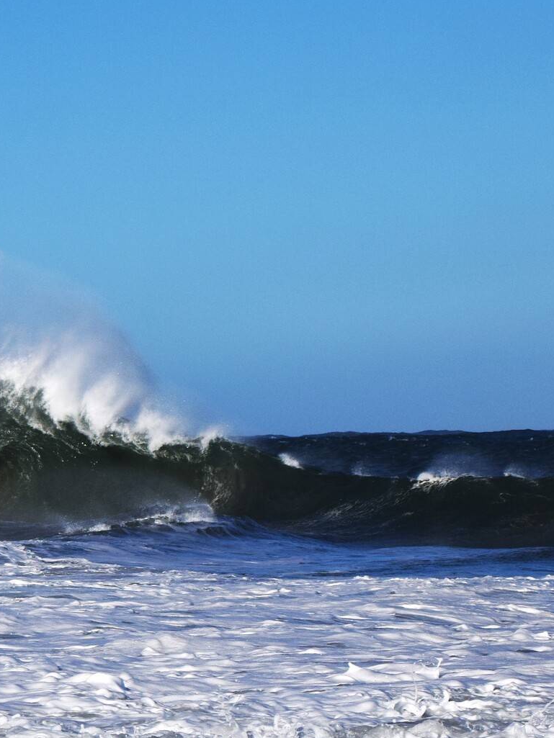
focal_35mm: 124
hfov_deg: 11.9
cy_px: 358
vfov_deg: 15.9
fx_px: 2640
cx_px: 38
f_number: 5.6
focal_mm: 55
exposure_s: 1/4000
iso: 100
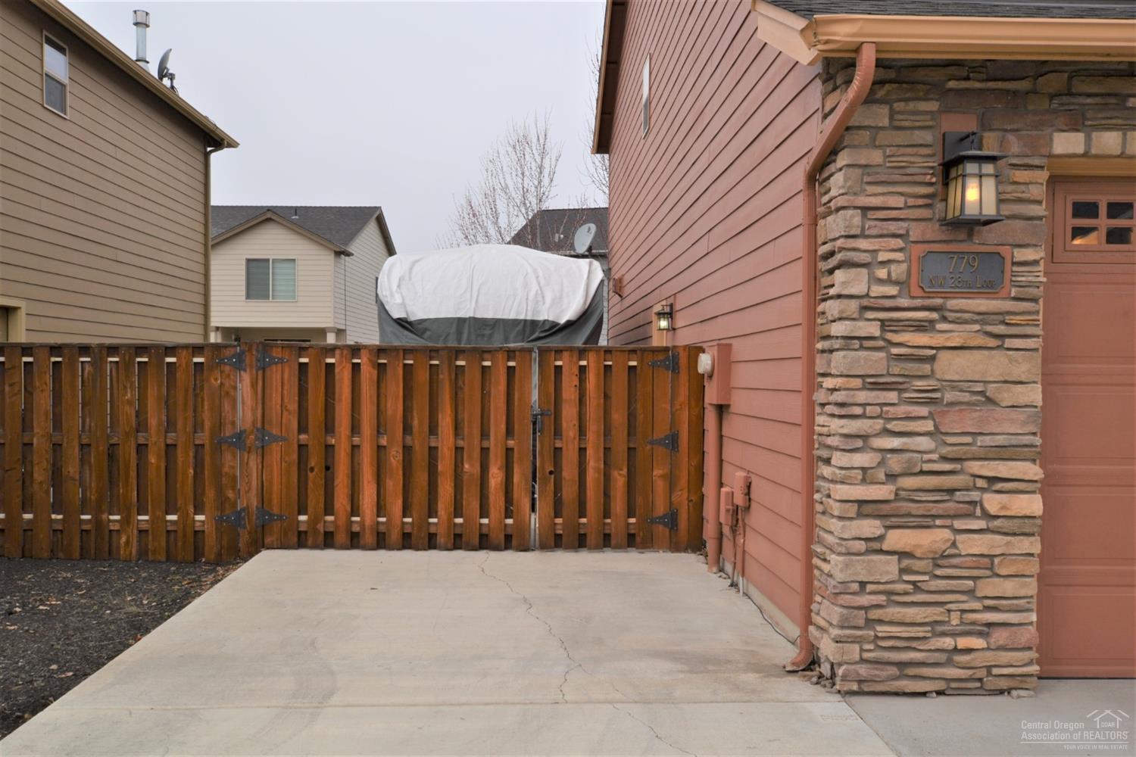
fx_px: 947
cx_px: 568
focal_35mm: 30
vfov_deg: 43.6
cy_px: 378
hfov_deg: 61.9
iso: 100
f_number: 9
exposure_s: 1/200
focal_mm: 20
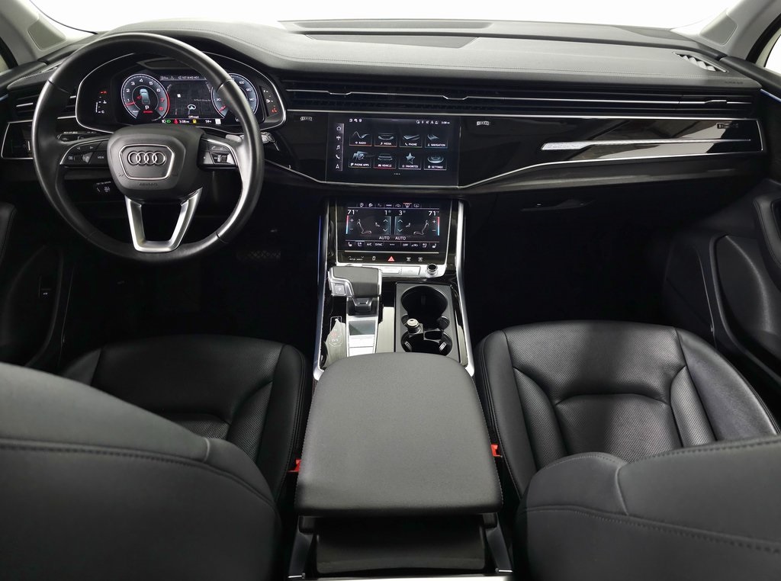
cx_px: 390
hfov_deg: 74.1
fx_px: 517
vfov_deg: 58.6
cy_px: 290
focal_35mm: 23
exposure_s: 1/60
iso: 250
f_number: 1.7
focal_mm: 6.3
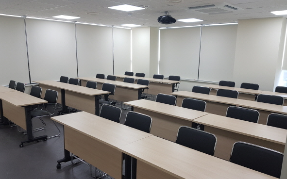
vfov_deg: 44.4
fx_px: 219
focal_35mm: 28
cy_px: 101
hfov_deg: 66.5
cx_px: 144
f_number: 1.7
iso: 80
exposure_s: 1/120
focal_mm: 4.3
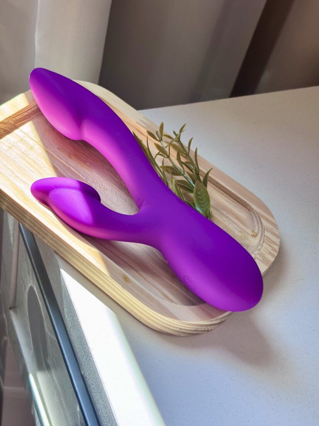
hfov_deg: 28.0
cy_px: 213
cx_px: 160
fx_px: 639
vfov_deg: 36.8
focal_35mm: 52
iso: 32
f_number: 1.6
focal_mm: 5.96
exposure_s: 1/380
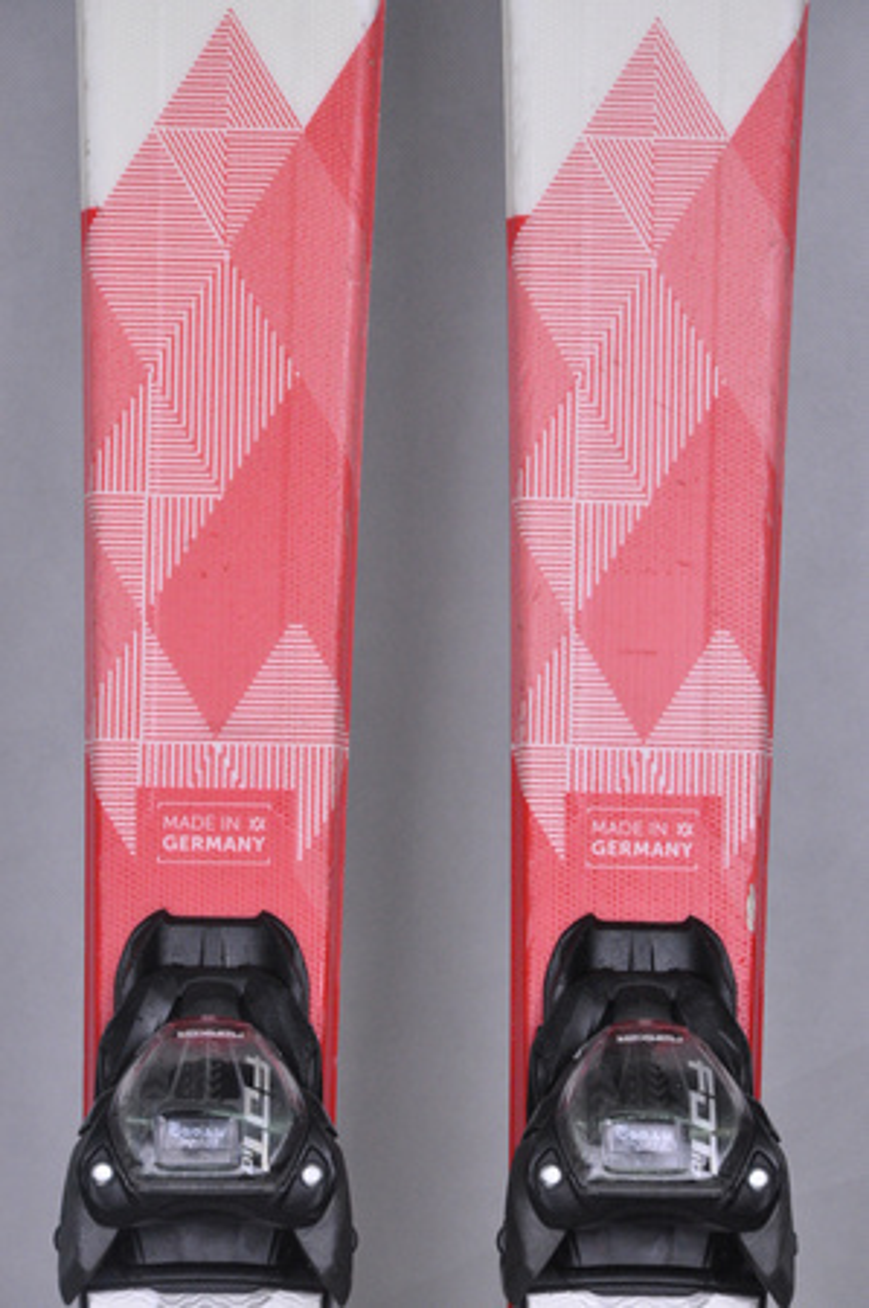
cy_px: 654
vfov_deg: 13.1
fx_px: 5716
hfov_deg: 8.7
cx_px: 434
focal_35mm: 158
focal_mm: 105
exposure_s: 1/125
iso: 3200
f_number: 9.5
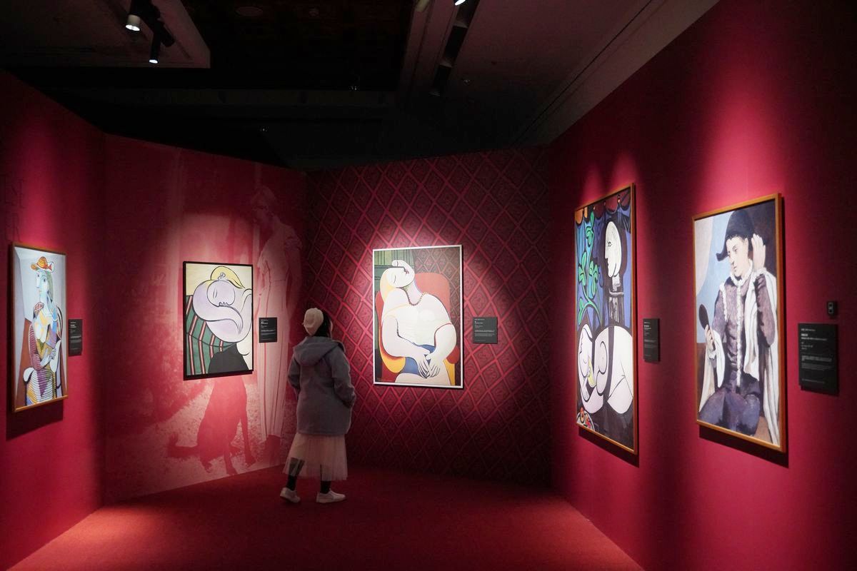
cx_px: 428
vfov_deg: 37.9
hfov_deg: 54.4
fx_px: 833
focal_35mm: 35
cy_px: 286
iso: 12800
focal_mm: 35
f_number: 2.8
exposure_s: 1/160
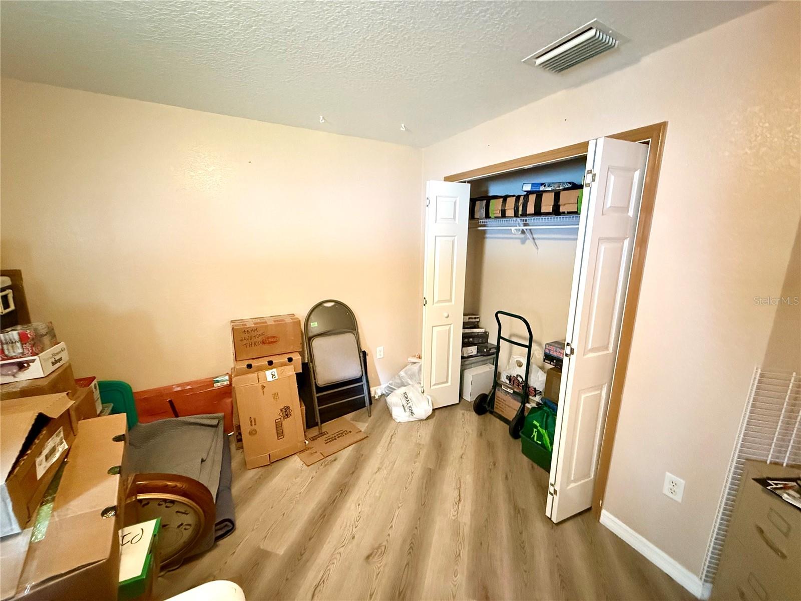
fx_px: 324
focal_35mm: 14
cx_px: 400
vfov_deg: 85.7
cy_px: 300
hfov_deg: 102.1
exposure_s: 1/40
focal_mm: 2.22
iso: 1250
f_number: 2.2
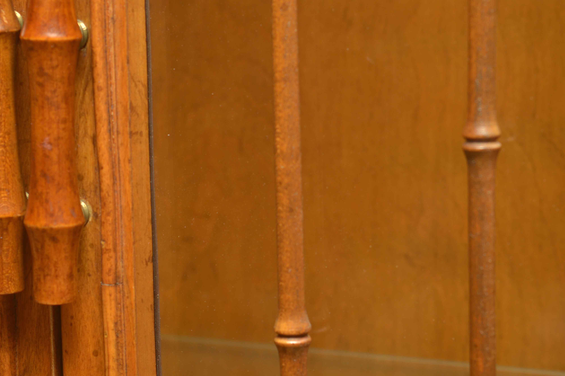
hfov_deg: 15.9
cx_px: 238
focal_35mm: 129
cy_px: 148
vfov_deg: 10.6
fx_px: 2025
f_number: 6.3
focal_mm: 70
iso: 160
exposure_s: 1/200
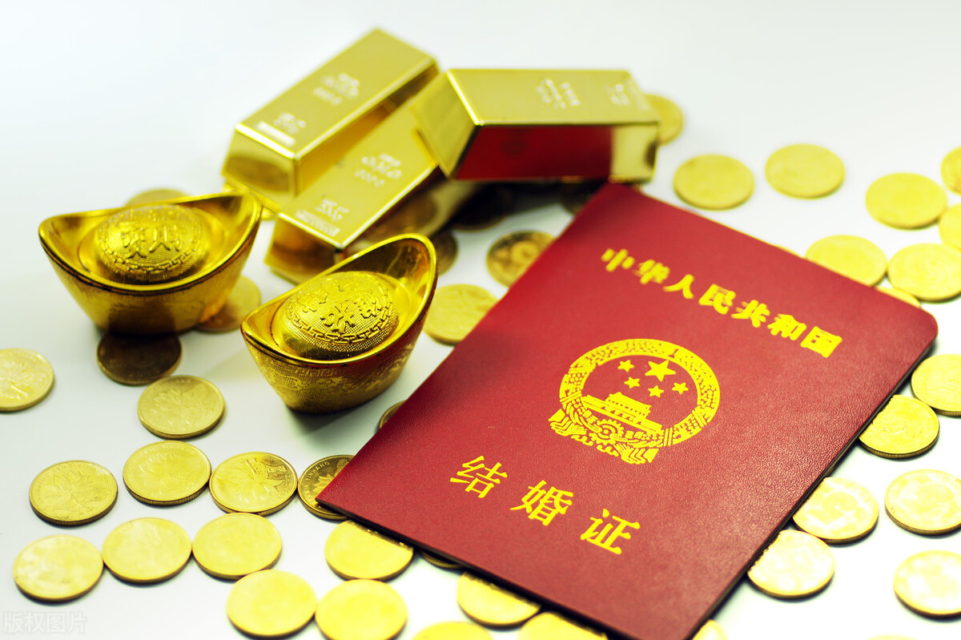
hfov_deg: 13.7
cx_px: 480
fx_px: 4002
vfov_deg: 9.1
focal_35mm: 150
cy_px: 320
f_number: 2.8
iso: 100
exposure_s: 1/60
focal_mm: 100
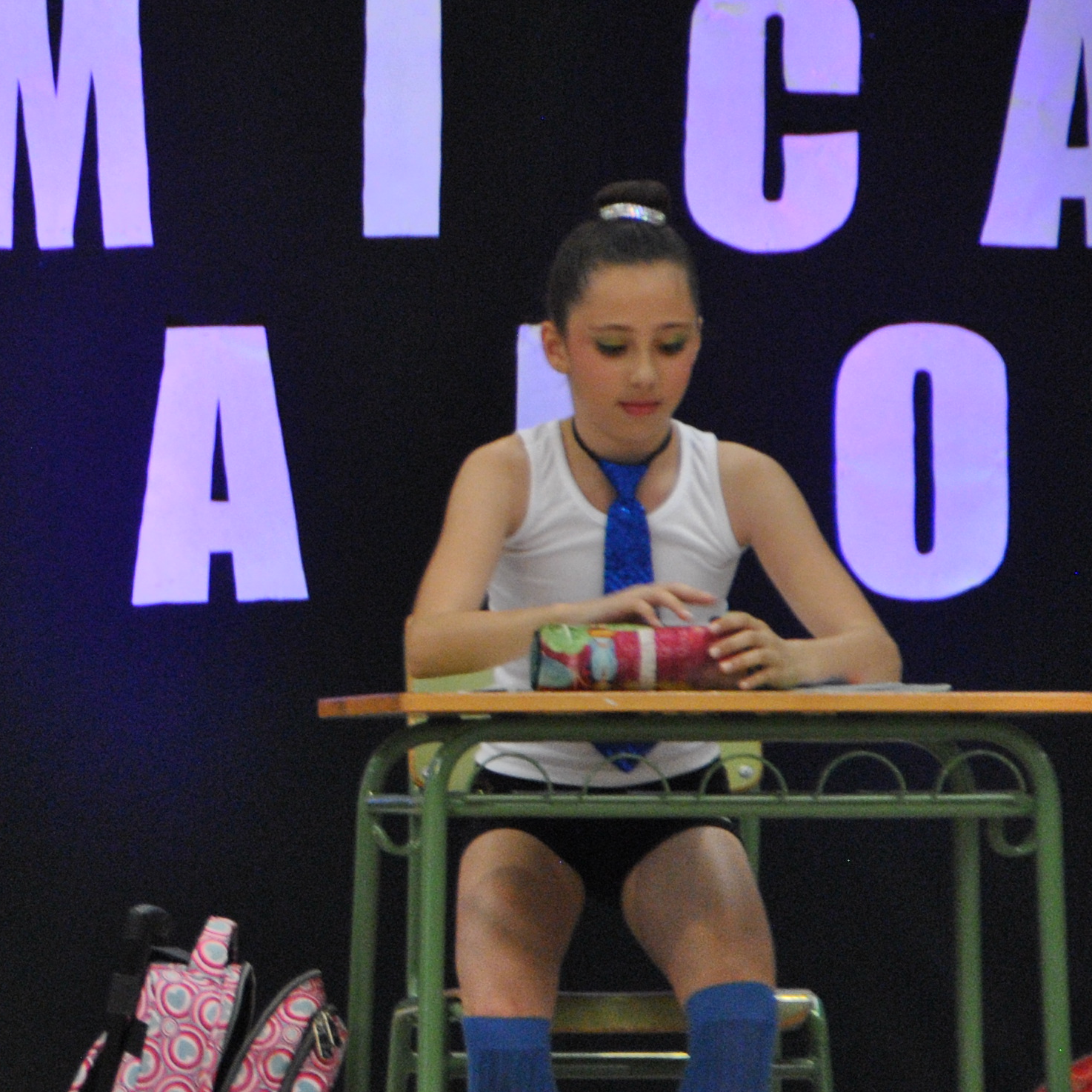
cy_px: 806
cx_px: -307
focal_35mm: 409
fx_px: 14597
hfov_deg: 4.3
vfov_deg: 4.3
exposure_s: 1/100
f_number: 5.6
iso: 800
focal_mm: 122
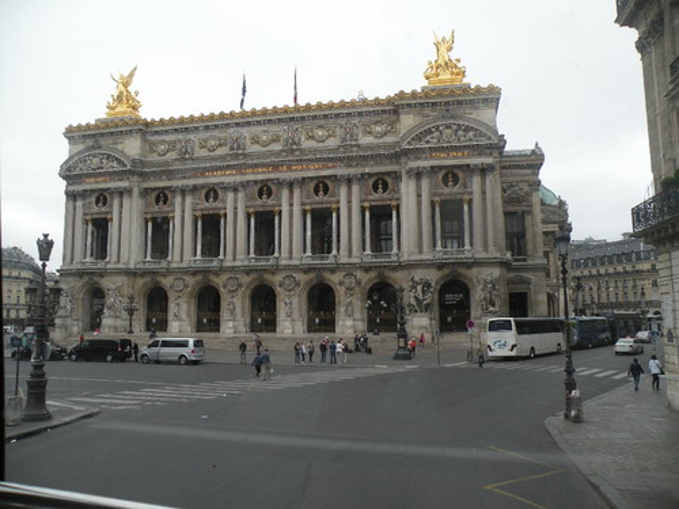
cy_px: 254
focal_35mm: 27
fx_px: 530
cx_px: 340
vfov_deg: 51.4
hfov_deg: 65.3
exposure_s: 1/322
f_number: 2.8
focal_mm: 4.7
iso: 64
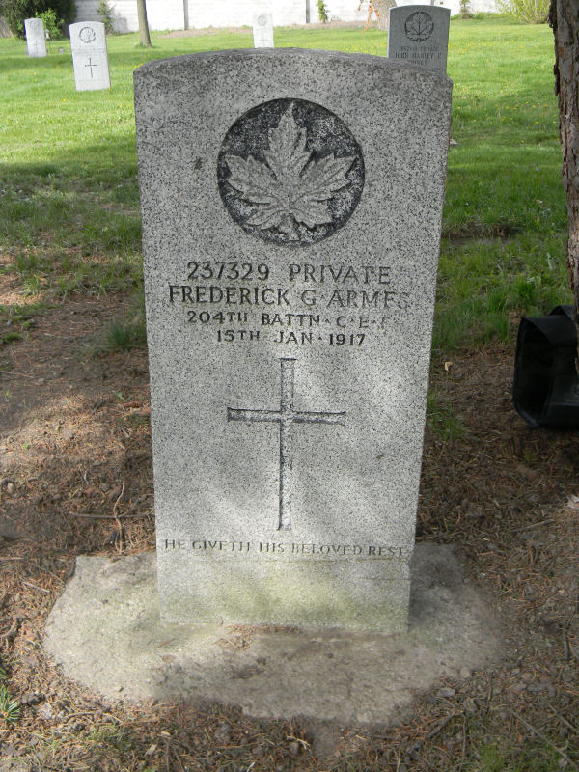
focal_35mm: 41
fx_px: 914
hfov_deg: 35.1
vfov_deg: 45.8
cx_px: 290
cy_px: 386
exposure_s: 1/152
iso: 80
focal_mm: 7.3
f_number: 3.8
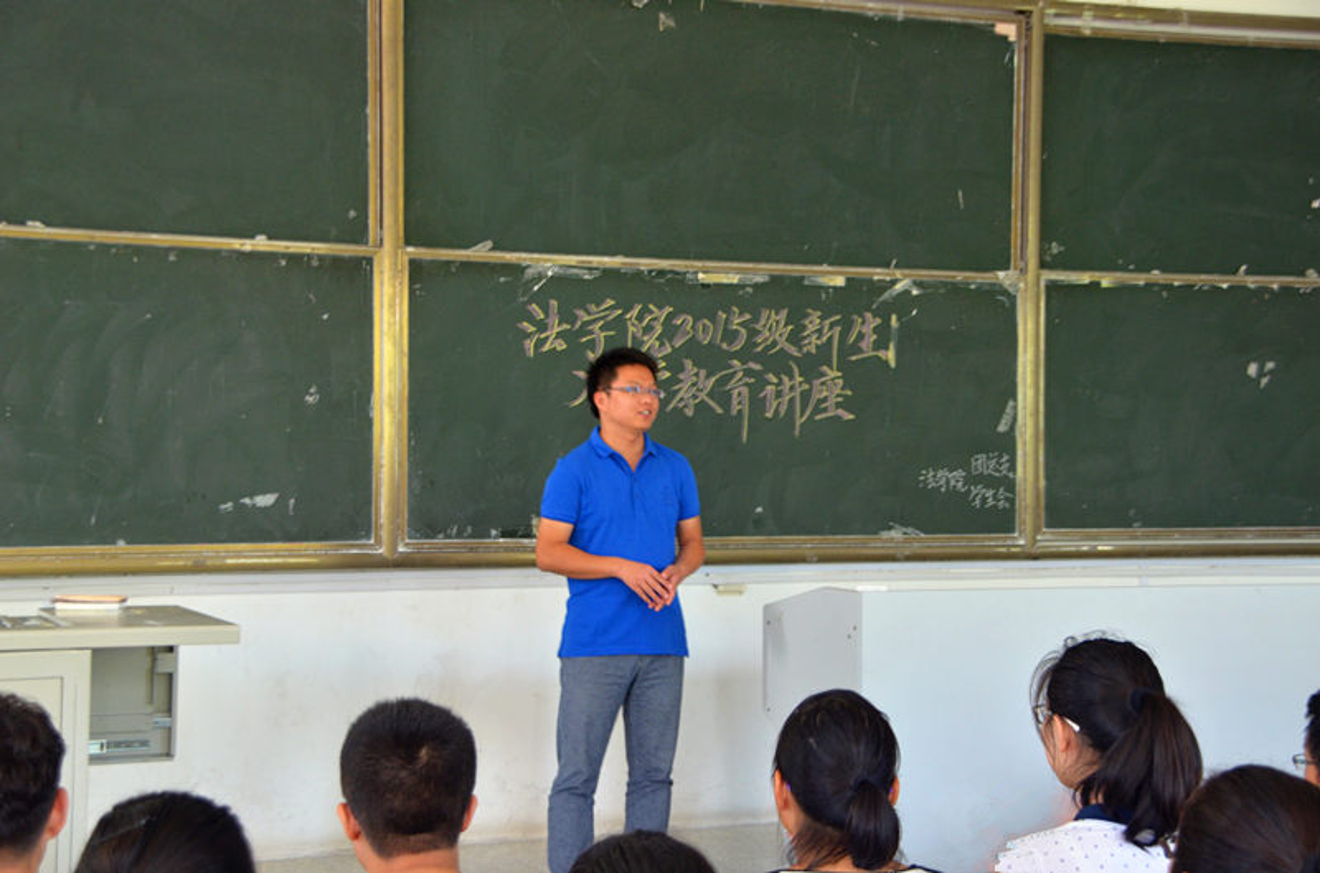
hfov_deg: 33.5
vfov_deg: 22.5
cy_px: 436
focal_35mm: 60
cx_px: 660
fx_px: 2194
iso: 450
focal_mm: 40
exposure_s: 1/20
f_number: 4.8
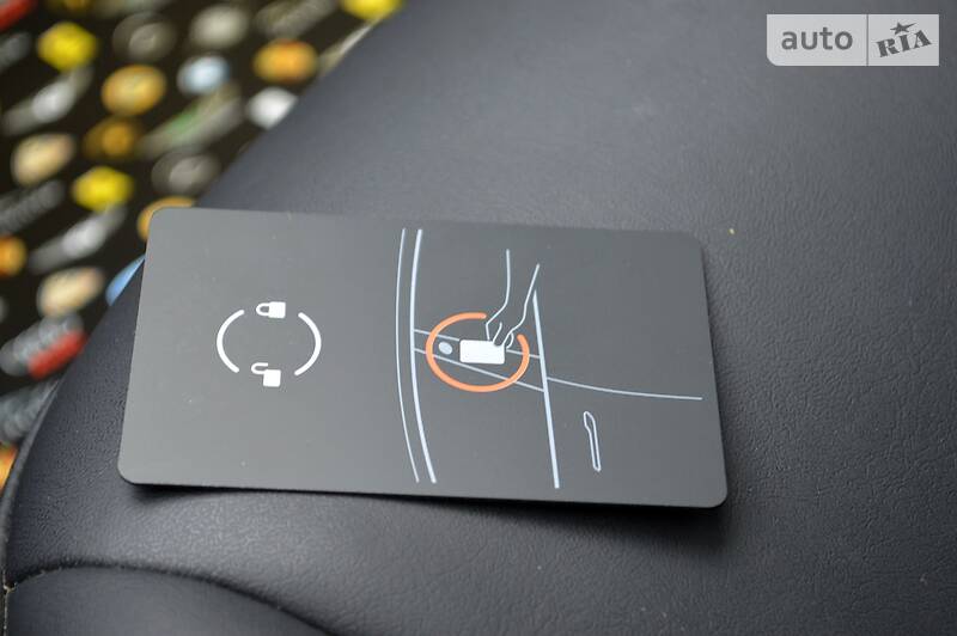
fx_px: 2191
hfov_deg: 24.6
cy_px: 318
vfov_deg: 16.5
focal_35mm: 82
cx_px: 478
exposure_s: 1/60
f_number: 5.6
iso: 560
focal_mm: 55
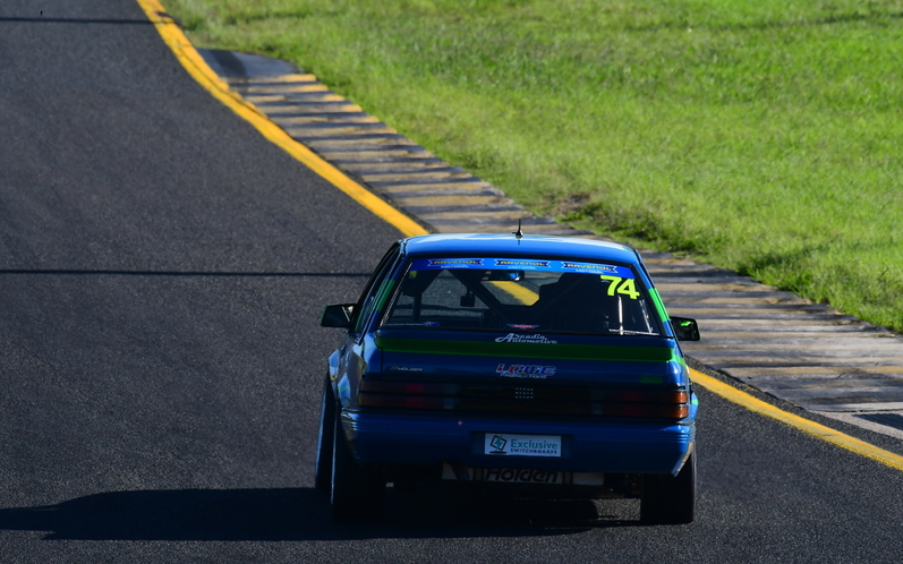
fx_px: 18874
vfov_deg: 1.7
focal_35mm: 767
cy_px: 285
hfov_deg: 2.7
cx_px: 451
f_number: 11
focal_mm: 500
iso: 500
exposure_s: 1/640
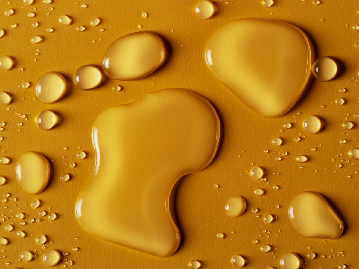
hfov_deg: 16.4
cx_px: 180
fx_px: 1245
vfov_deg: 12.3
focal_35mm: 120
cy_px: 134
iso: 200
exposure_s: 1/160
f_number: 8
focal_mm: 60
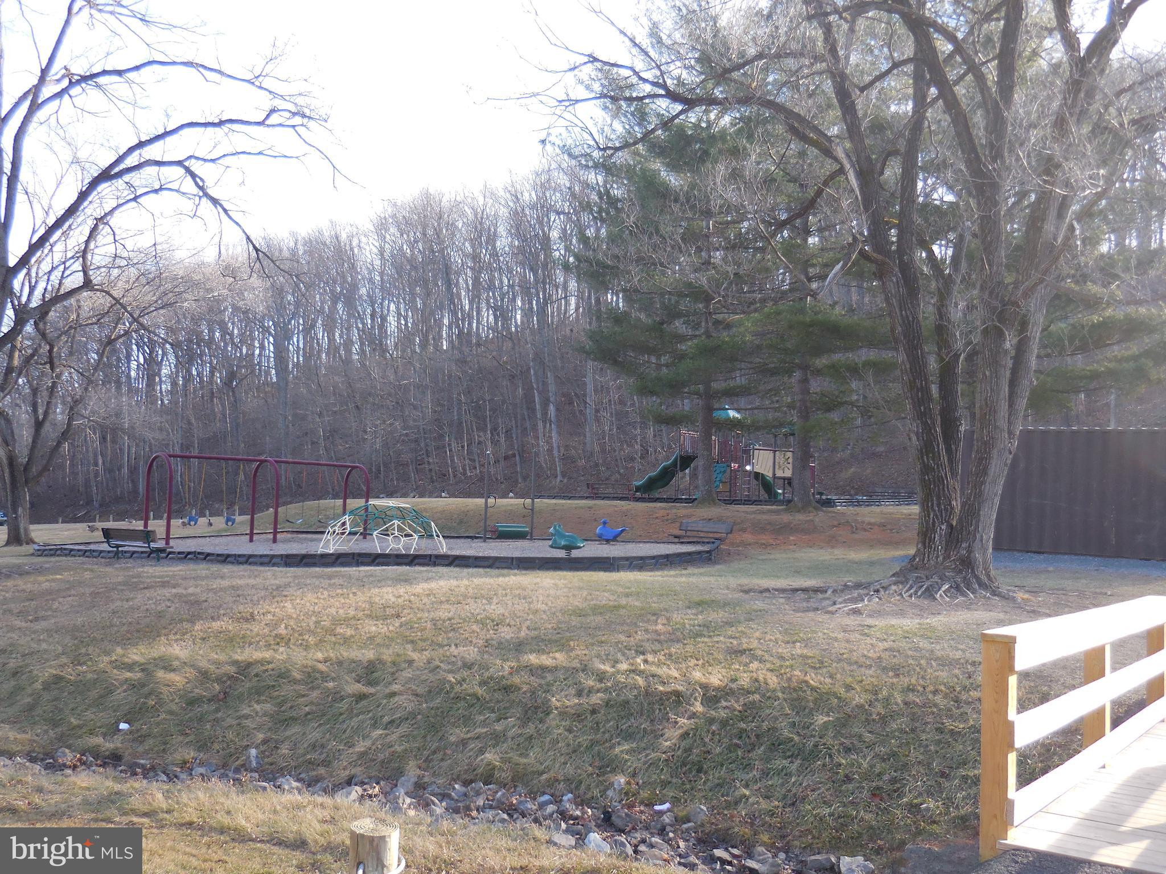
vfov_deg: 42.9
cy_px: 437
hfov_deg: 55.4
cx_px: 583
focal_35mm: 33
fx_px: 1112
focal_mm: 5.9
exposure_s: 1/125
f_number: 3.7
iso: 125
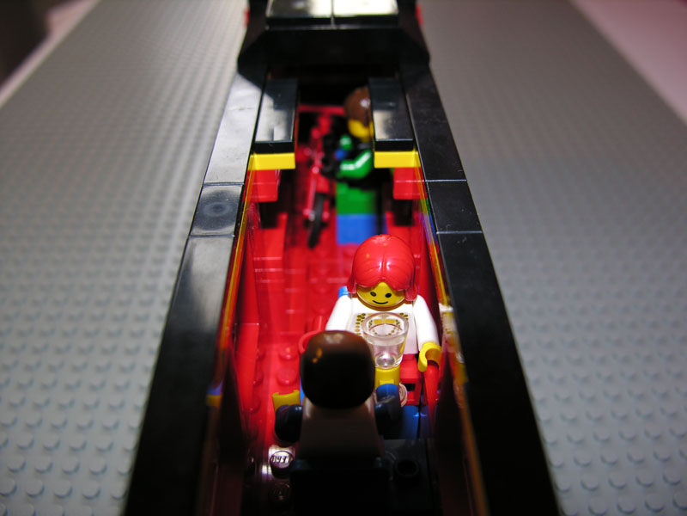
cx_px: 344
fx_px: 695
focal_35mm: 35
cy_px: 258
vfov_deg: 40.7
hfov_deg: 52.6
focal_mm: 8.9
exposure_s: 1/60.1
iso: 50
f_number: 2.8
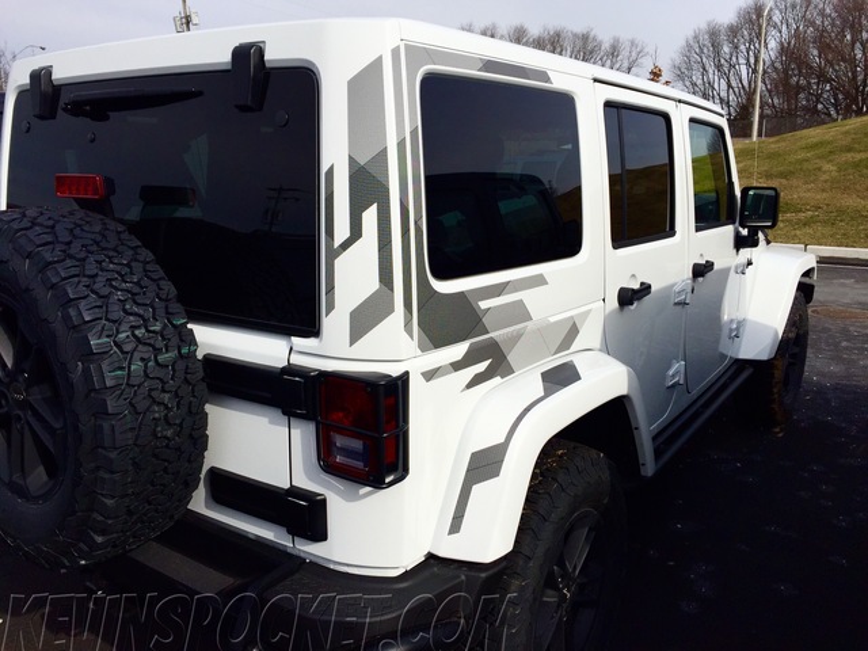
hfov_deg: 61.7
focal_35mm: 29
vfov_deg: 48.2
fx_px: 727
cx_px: 434
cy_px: 326
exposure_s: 1/3300
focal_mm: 4.15
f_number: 2.2
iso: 32
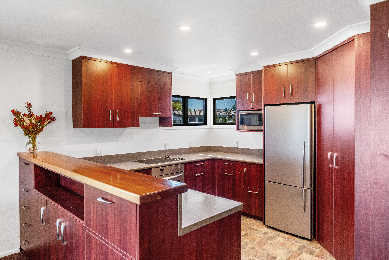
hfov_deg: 77.6
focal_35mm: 22
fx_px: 242
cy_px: 130
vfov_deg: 56.4
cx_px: 194
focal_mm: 22.4
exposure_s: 1/25
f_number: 8
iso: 640
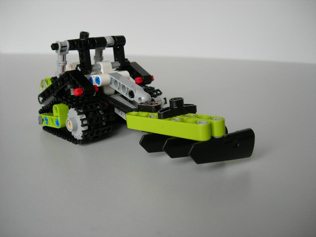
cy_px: 118
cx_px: 158
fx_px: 347
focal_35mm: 38
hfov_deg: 49.0
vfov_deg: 37.7
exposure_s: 1/64.1
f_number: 2.8
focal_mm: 7.8
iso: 64
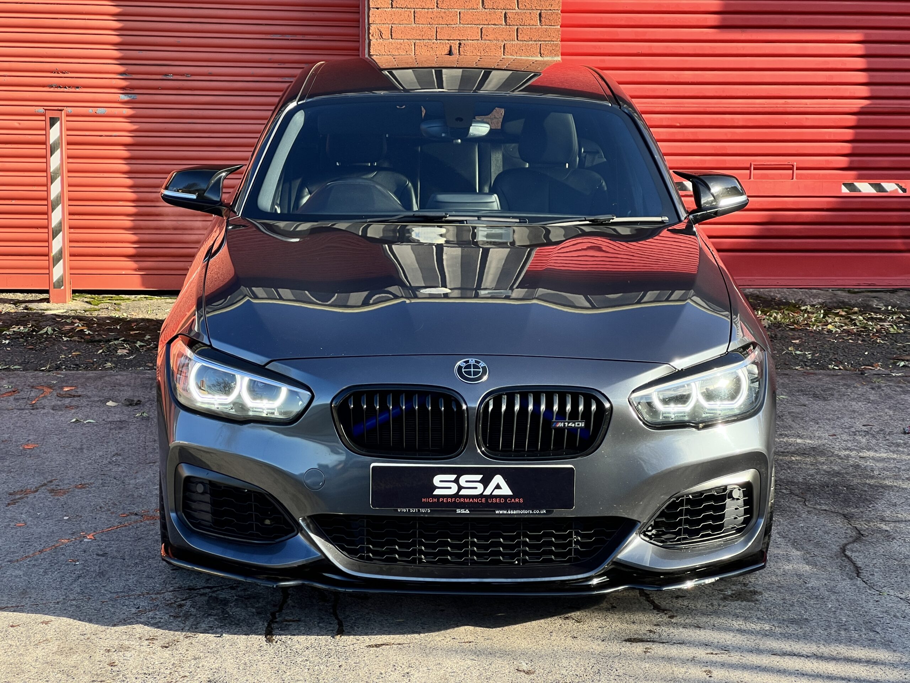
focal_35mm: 77
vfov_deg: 19.1
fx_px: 2024
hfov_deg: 25.3
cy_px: 342
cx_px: 455
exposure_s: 1/248
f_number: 2.8
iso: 40
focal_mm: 9
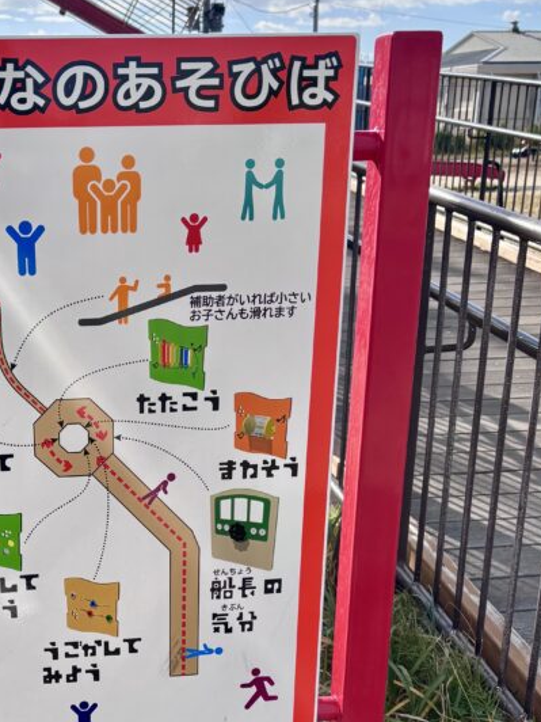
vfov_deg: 37.6
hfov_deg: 28.4
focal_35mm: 50
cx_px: 103
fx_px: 1042
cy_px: 506
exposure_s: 1/2710
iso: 50
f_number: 1.6
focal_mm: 5.96
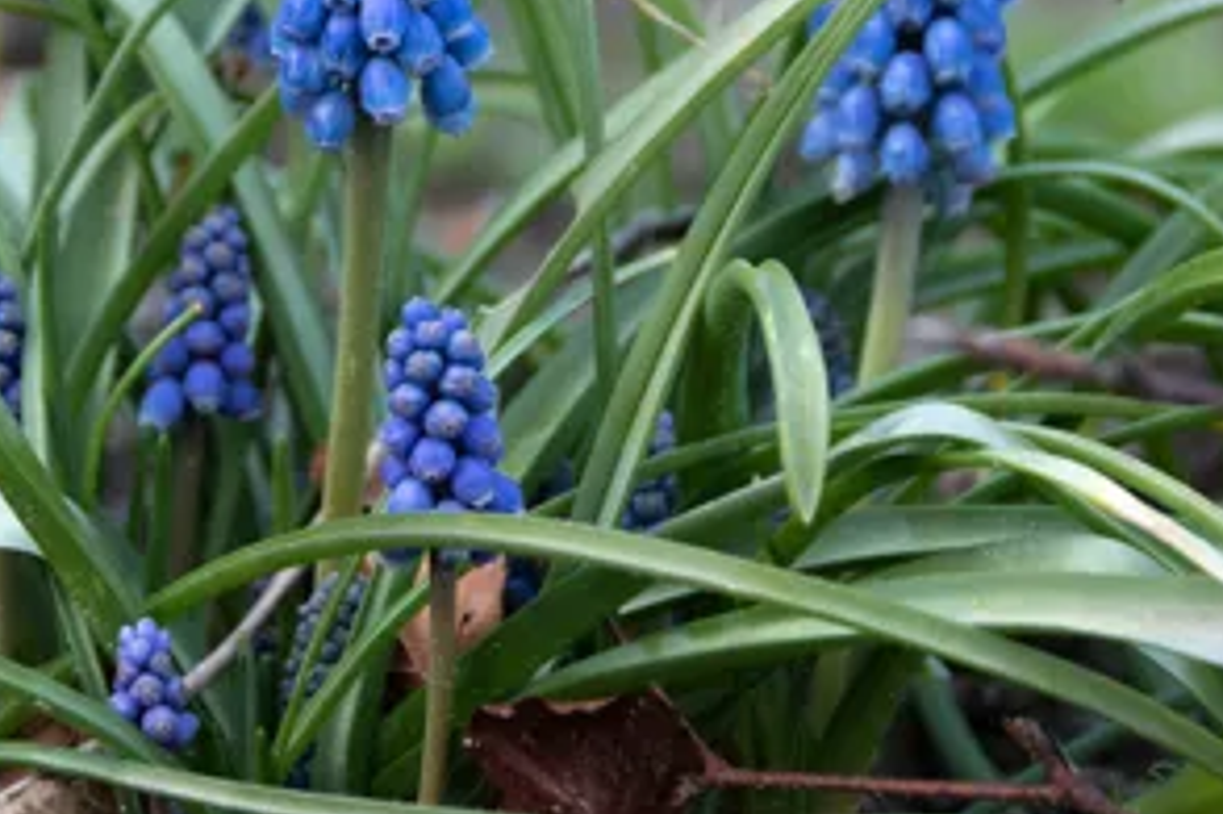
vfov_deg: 4.7
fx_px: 9915
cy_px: 21
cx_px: 422
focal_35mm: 292
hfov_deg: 7.1
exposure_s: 1/200
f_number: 5.6
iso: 200
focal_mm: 95
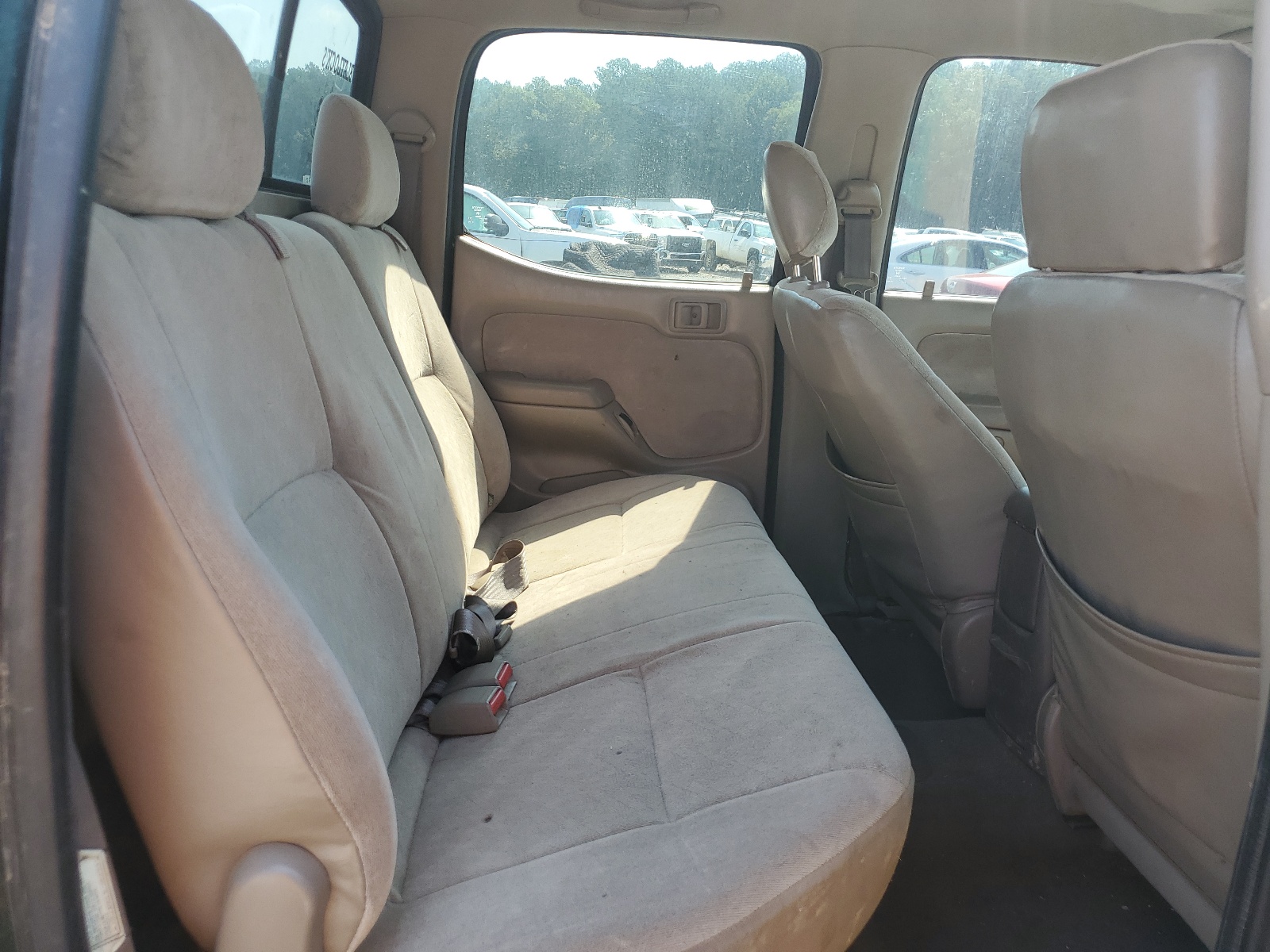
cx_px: 635
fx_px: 954
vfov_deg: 53.1
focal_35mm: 26
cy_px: 476
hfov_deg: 67.3
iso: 50
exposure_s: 1/323
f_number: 1.5
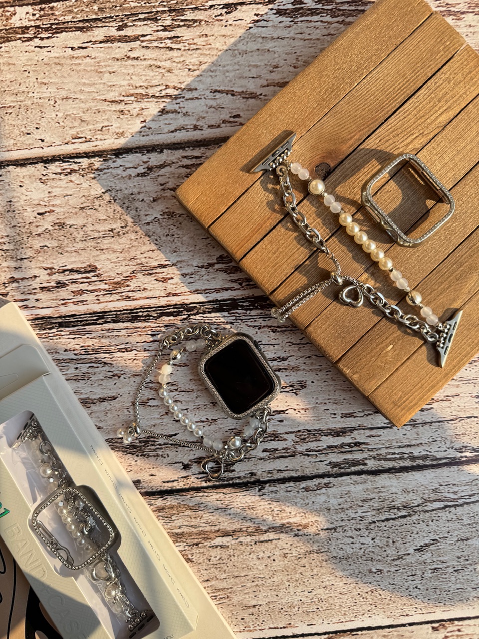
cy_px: 320
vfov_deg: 71.6
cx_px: 240
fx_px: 443
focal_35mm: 24
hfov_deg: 56.8
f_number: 1.78
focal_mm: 6.76
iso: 80
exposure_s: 1/938
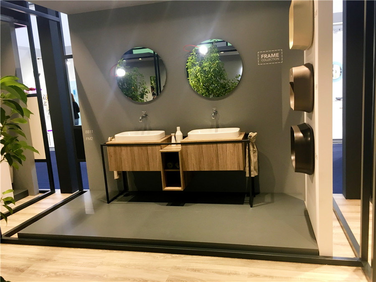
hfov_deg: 61.7
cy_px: 141
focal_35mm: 29
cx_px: 188
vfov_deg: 48.2
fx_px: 315
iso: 50
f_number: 2.2
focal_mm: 4.15
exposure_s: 1/33
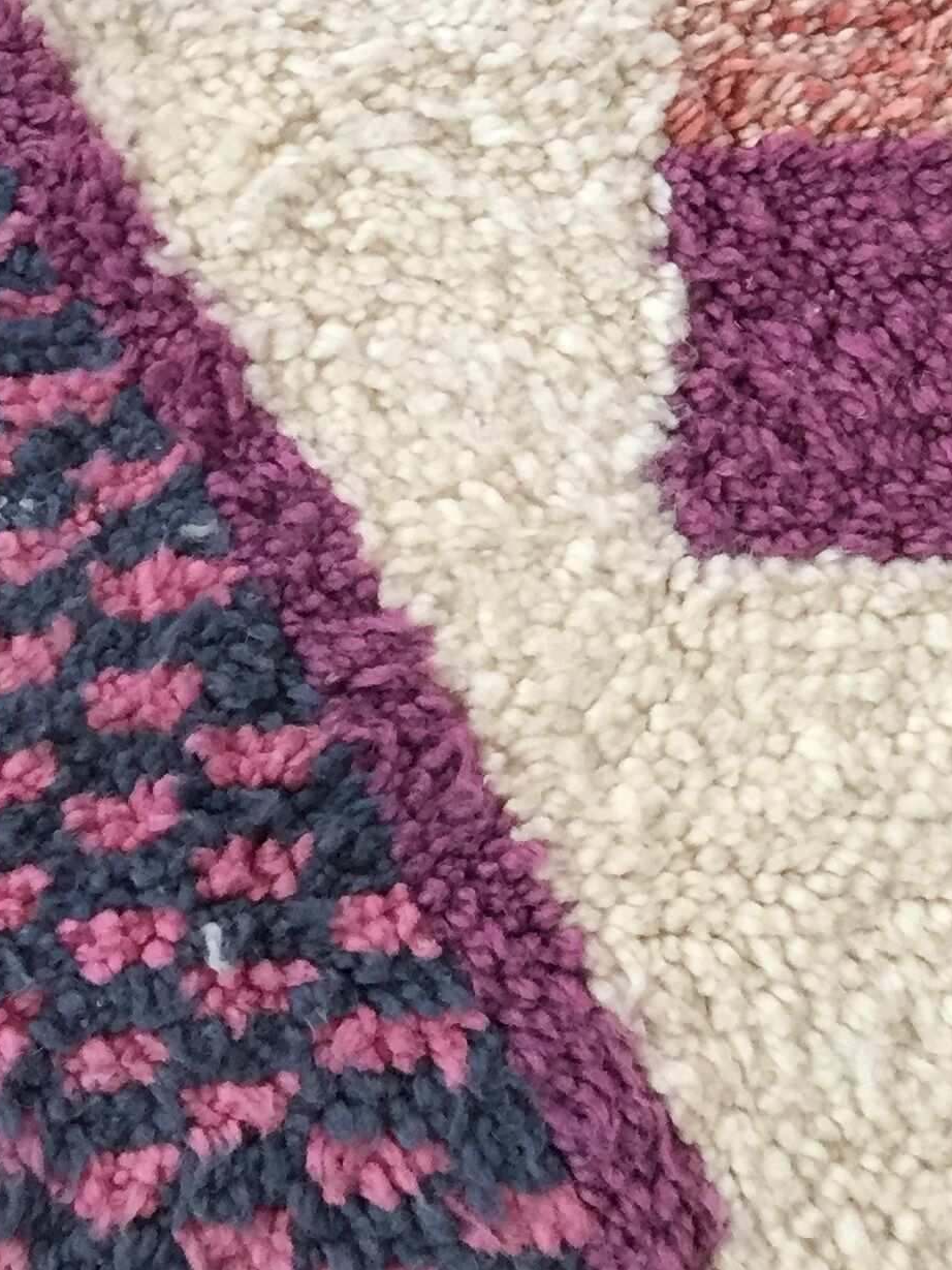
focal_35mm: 77
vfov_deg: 23.2
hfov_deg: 18.4
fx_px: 2823
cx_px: 1037
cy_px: -267
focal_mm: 4.15
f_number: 2.2
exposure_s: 1/33
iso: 125
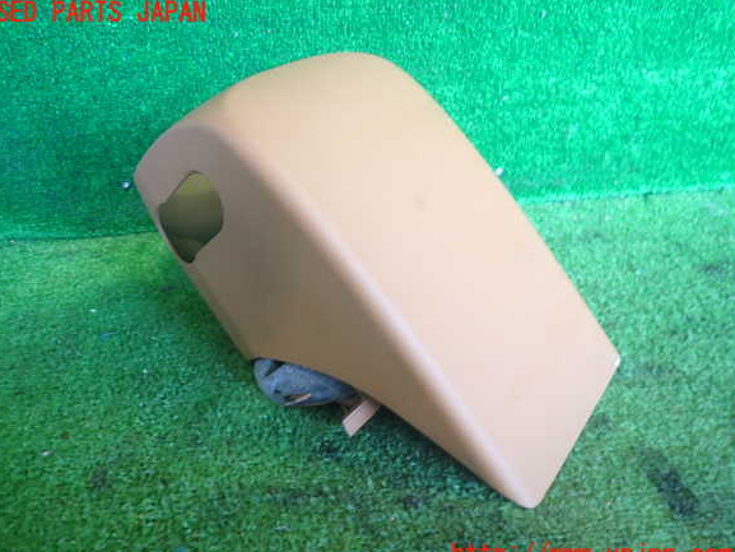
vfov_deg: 53.1
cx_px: 357
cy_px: 284
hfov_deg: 67.3
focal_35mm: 26
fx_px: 552
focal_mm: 4.5
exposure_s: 1/30
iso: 200
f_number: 2
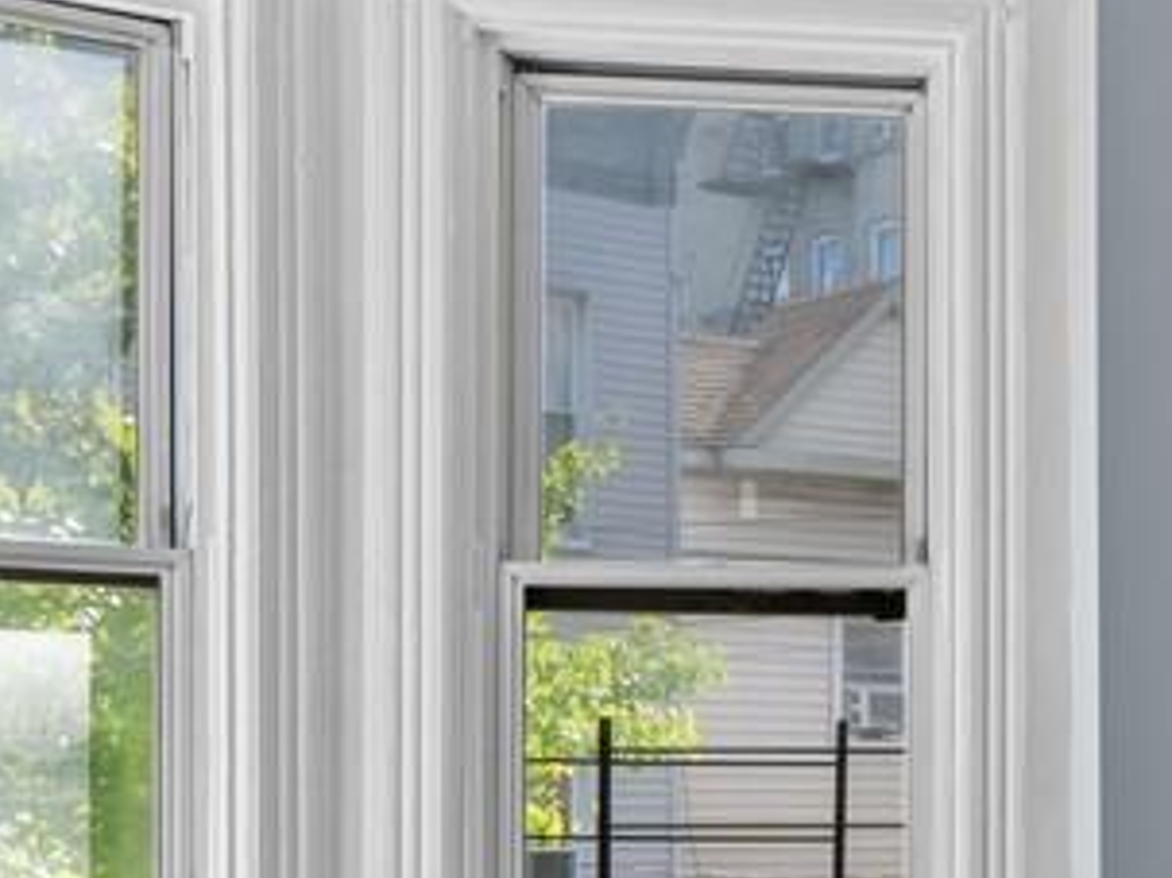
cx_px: 1779
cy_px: 837
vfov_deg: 16.0
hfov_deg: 18.9
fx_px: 3080
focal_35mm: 91
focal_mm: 14
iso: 320
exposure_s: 1/6
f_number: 10
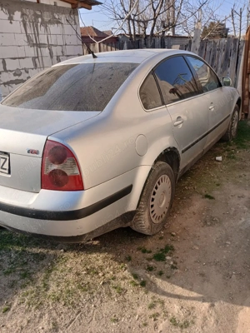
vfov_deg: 67.3
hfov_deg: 53.1
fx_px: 250
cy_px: 166
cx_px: 125
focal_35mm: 26
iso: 20
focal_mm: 3.98
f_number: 1.8
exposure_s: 1/244
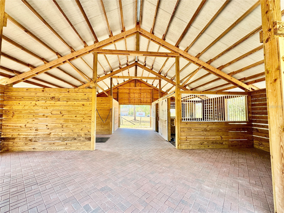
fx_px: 115
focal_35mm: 14
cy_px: 106
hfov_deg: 102.1
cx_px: 142
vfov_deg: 85.7
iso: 64
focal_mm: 2.22
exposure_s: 1/99
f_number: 2.2
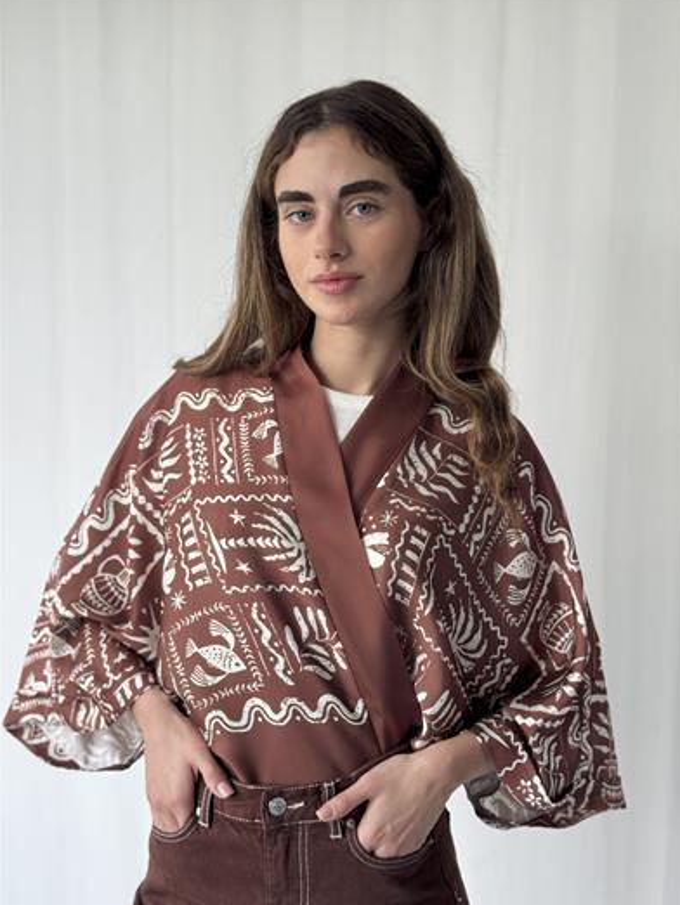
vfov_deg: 38.9
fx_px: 1282
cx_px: 343
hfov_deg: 29.7
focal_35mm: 49
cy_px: 452
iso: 50
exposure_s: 1/121
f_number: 1.78
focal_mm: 6.76
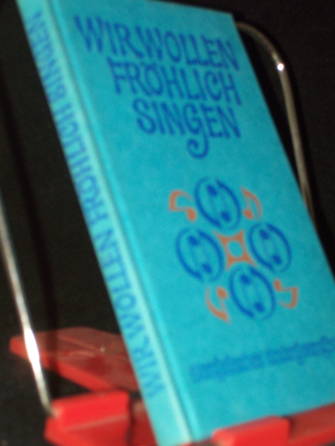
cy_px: 223
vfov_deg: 23.8
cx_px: 168
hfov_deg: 18.0
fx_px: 1058
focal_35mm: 82
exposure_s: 1/80
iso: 160
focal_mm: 13.6
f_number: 4
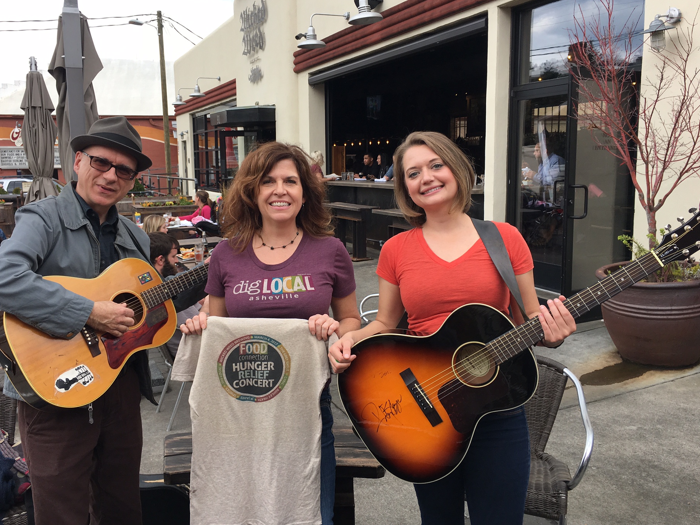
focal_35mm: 32
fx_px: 647
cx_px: 323
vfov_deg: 44.2
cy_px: 256
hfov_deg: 56.8
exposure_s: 1/340
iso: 25
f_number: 2.2
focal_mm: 4.15
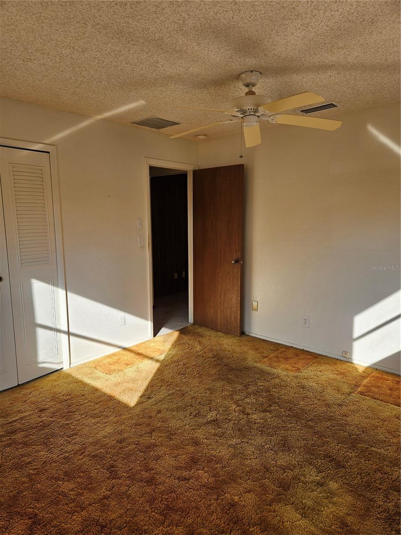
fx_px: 355
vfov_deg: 73.9
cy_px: 268
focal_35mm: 23
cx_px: 200
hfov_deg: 58.9
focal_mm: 5.4
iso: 25
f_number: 1.8
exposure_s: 1/237
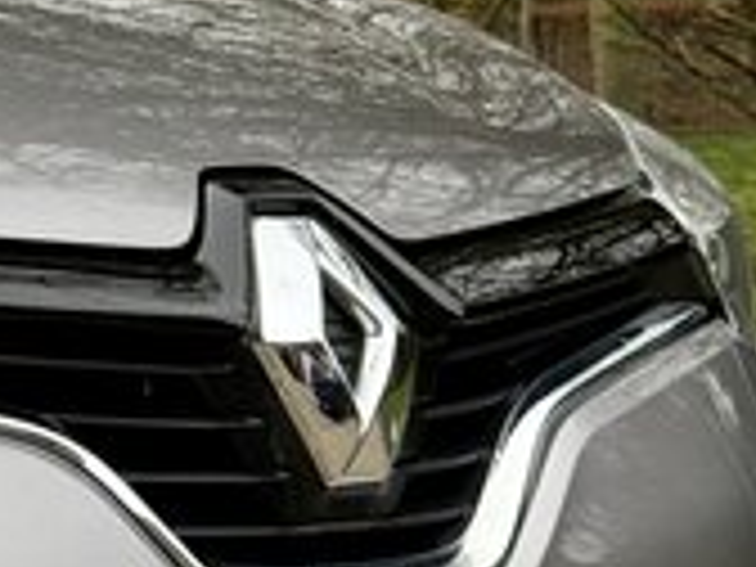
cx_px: -891
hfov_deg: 8.1
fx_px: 5001
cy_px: 558
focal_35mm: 229
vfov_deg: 6.5
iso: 64
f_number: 1.78
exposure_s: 1/254
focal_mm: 6.76
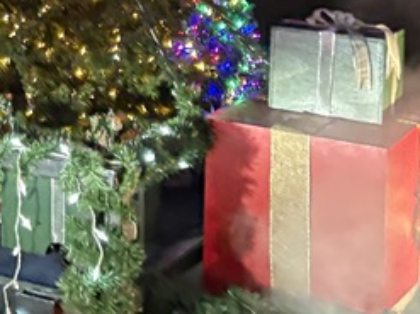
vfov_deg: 12.9
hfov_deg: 15.9
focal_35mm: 108
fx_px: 1310
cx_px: -298
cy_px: -161
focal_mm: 5.96
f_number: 1.6
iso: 500
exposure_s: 1/25
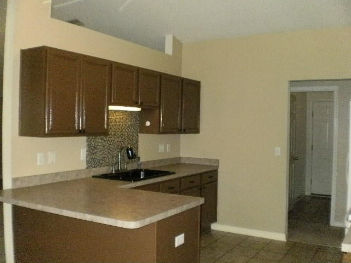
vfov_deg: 37.7
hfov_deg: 49.0
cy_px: 132
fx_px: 385
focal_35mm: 38
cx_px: 176
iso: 400
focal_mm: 6.3
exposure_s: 1/250
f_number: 3.1
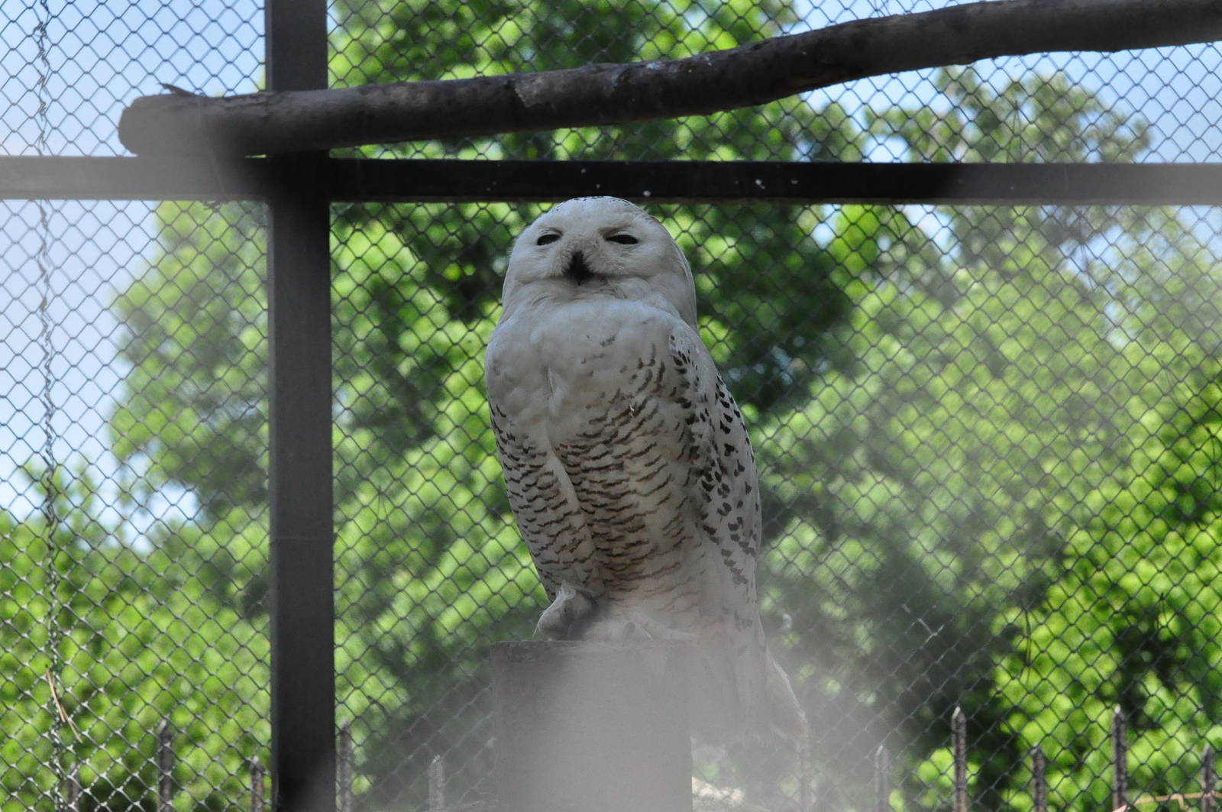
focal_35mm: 138
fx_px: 4679
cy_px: 406
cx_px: 611
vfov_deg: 9.9
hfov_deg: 14.9
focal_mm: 92
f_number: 10
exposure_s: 1/1600
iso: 3200
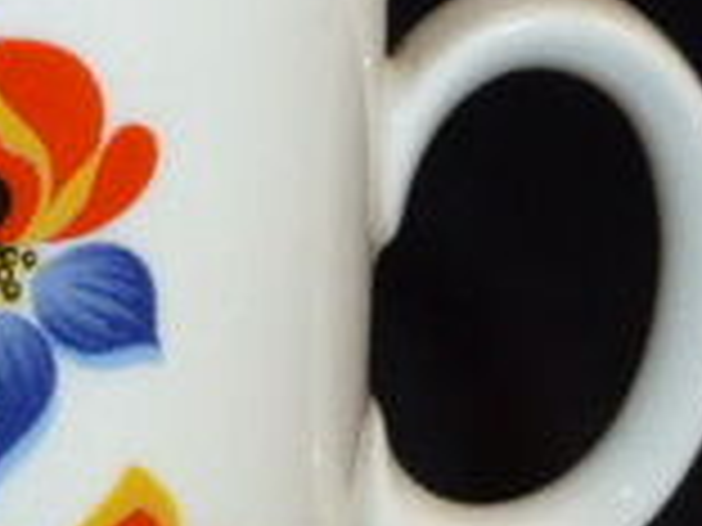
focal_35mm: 163
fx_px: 3306
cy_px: 378
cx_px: -68
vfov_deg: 9.1
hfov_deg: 11.9
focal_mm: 9
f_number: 4.4
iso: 400
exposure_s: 1/60
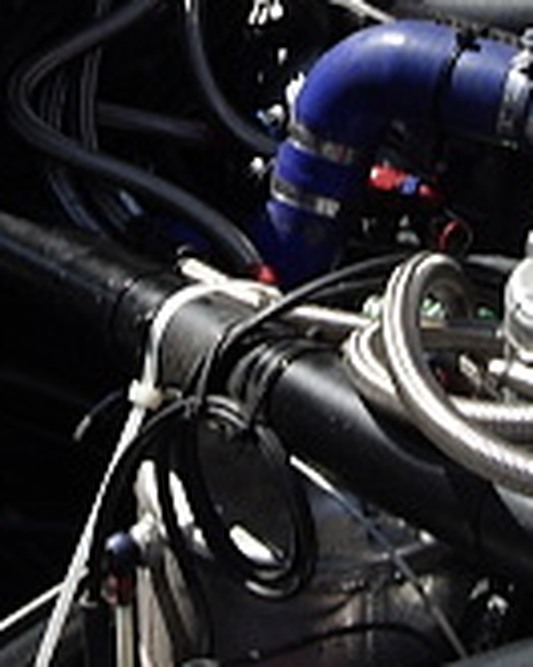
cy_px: 158
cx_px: 262
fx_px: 3549
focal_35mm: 180
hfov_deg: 8.6
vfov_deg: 10.7
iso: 50
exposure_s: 1/200
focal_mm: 7.9
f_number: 5.6
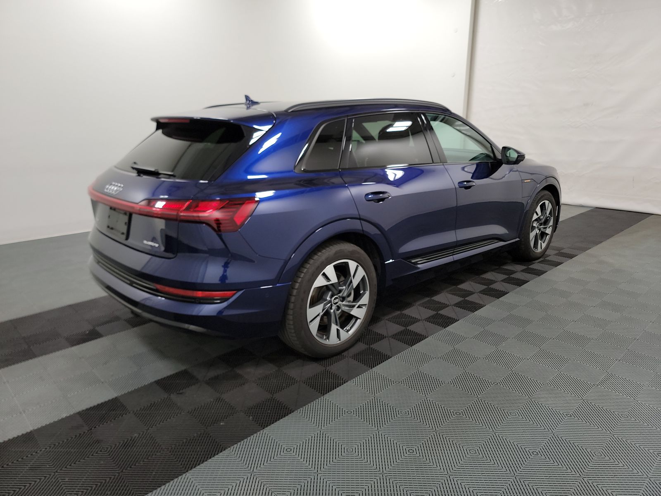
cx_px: 330
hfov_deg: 71.6
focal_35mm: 24
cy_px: 248
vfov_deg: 56.8
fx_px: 458
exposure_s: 1/59
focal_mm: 6.7
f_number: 1.8
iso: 191
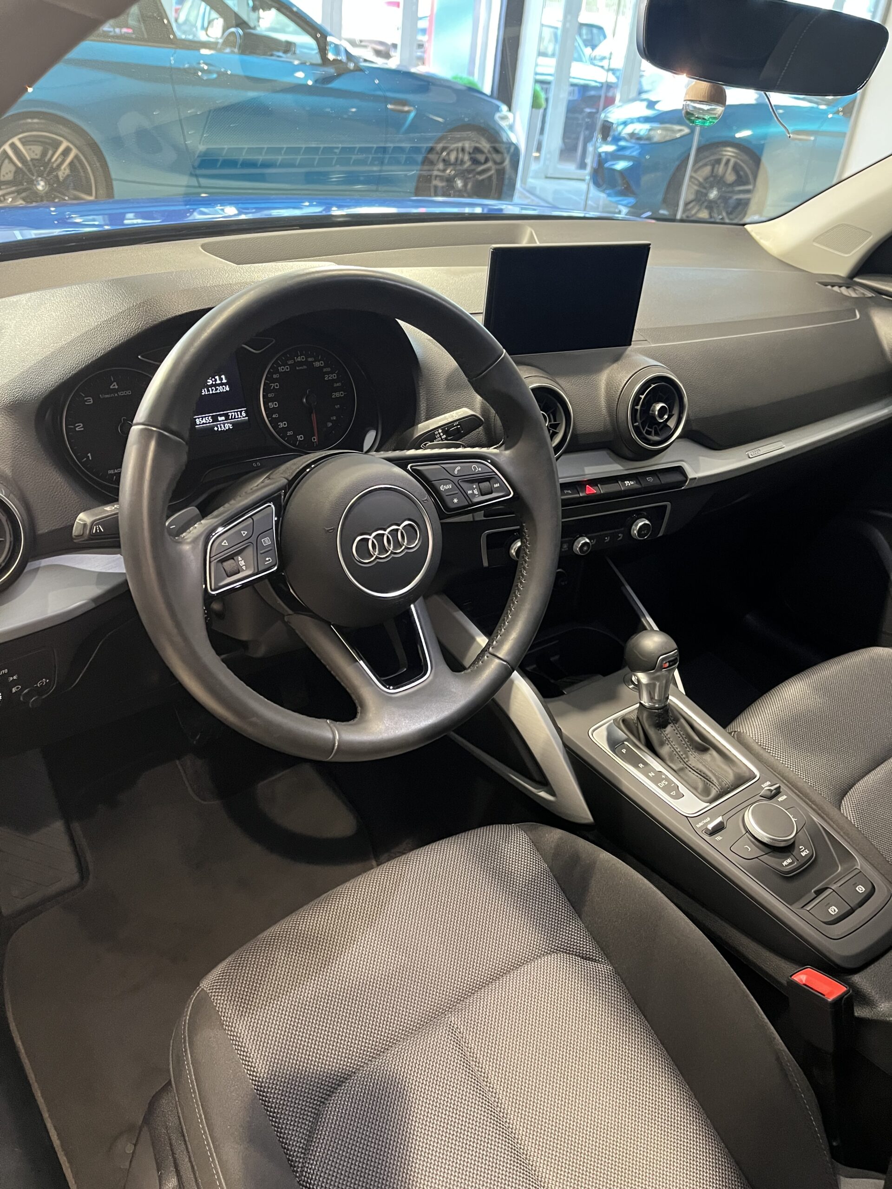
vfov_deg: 67.3
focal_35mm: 26
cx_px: 446
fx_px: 893
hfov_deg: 53.1
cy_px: 594
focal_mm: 5.1
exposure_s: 1/60
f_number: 1.6
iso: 500
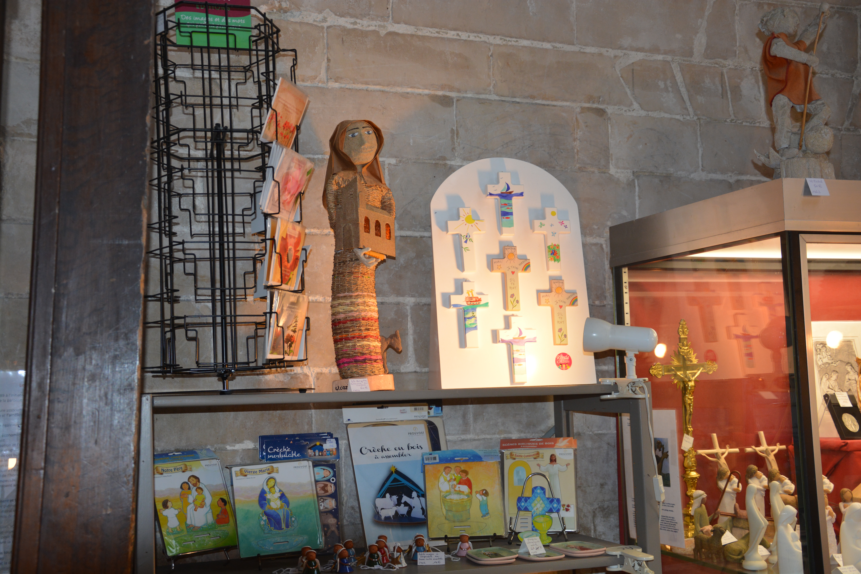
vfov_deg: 31.9
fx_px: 1004
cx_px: 430
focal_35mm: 42
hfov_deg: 46.4
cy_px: 287
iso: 400
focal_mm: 28
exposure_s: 1/60
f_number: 4
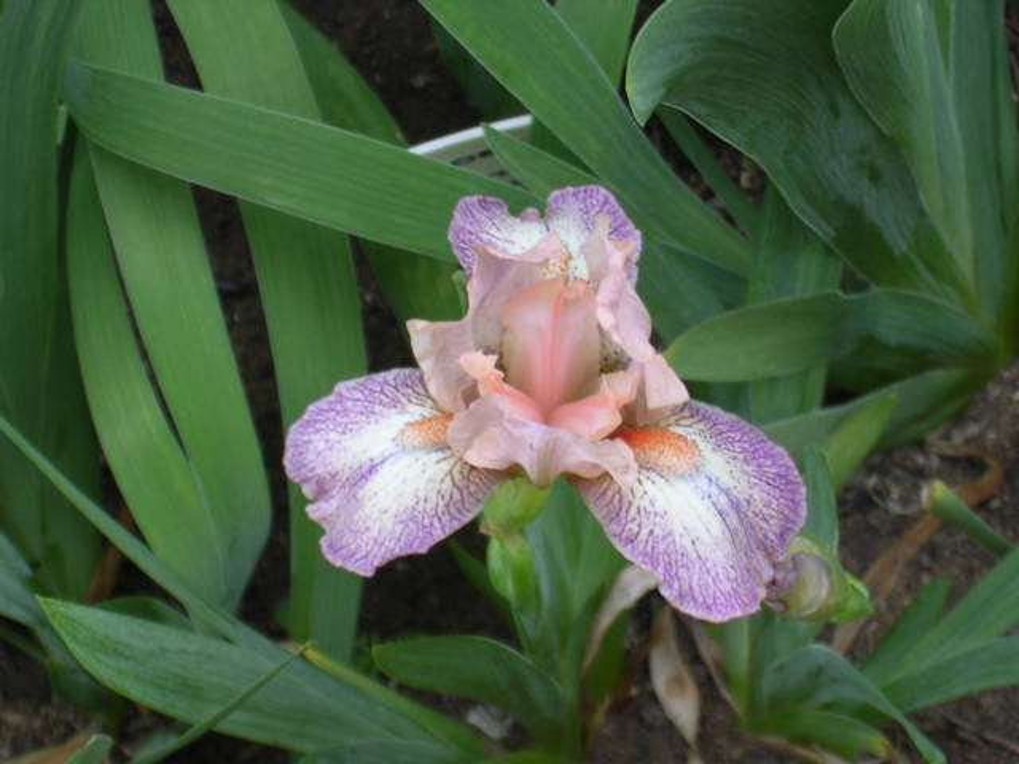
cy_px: 382
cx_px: 510
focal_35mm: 115
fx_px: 3385
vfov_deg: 12.9
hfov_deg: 17.1
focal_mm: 17.4
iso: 100
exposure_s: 1/43.8
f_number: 4.9
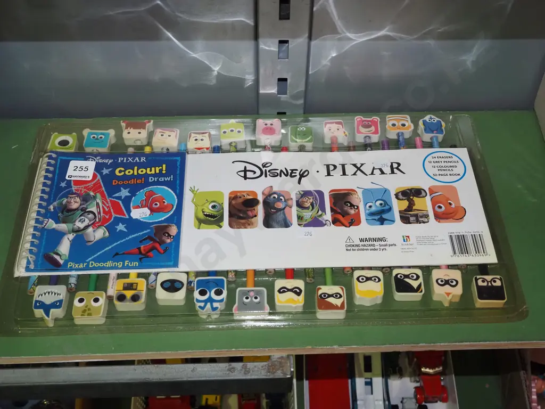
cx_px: 272
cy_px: 204
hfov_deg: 42.9
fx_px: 693
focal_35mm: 44
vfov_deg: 32.9
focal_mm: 22
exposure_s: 1/160
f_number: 5.6
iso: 2500
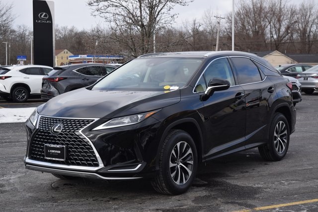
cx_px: 159
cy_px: 106
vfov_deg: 20.2
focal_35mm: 68
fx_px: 596
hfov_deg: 29.9
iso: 400
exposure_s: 1/1000
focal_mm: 45
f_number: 5
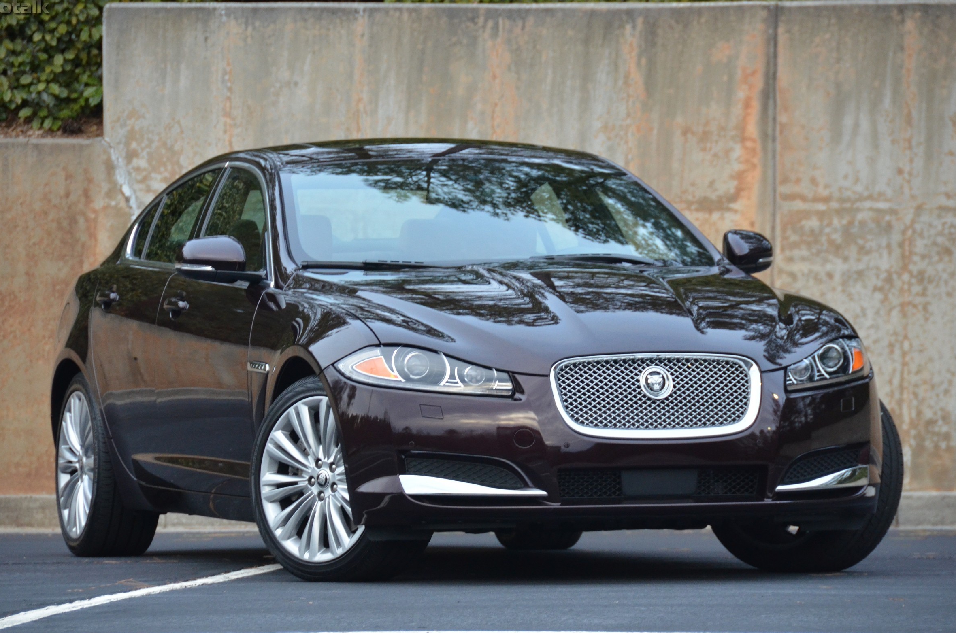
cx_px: 465
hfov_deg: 7.6
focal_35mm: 270
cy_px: 333
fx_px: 7155
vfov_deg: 5.1
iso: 1600
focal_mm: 170
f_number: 5.6
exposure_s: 1/125
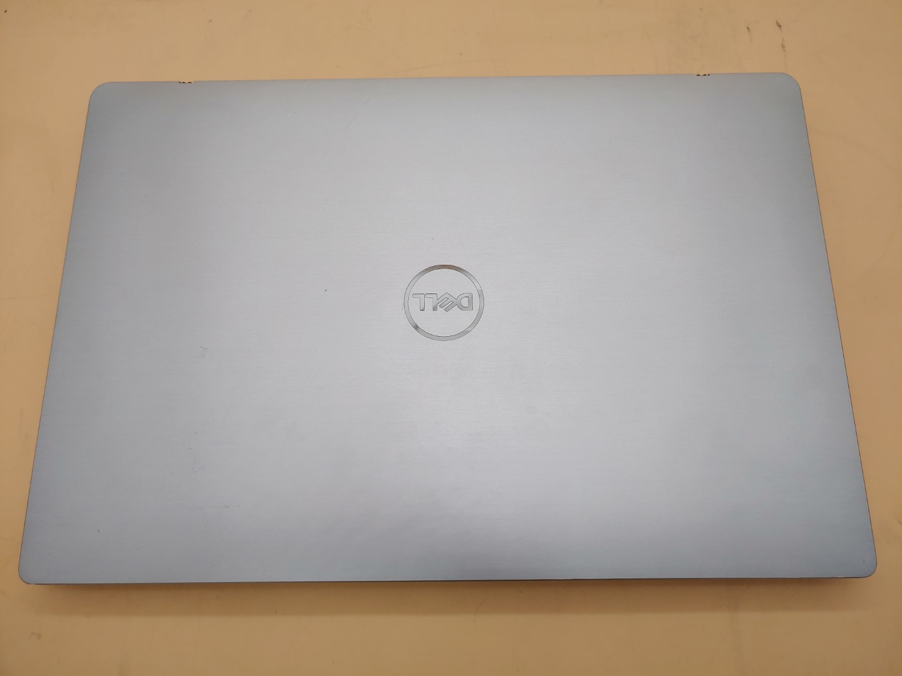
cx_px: 451
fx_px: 677
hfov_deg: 67.3
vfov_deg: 53.1
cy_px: 338
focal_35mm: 26
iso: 50
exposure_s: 1/120
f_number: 1.8
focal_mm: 4.36
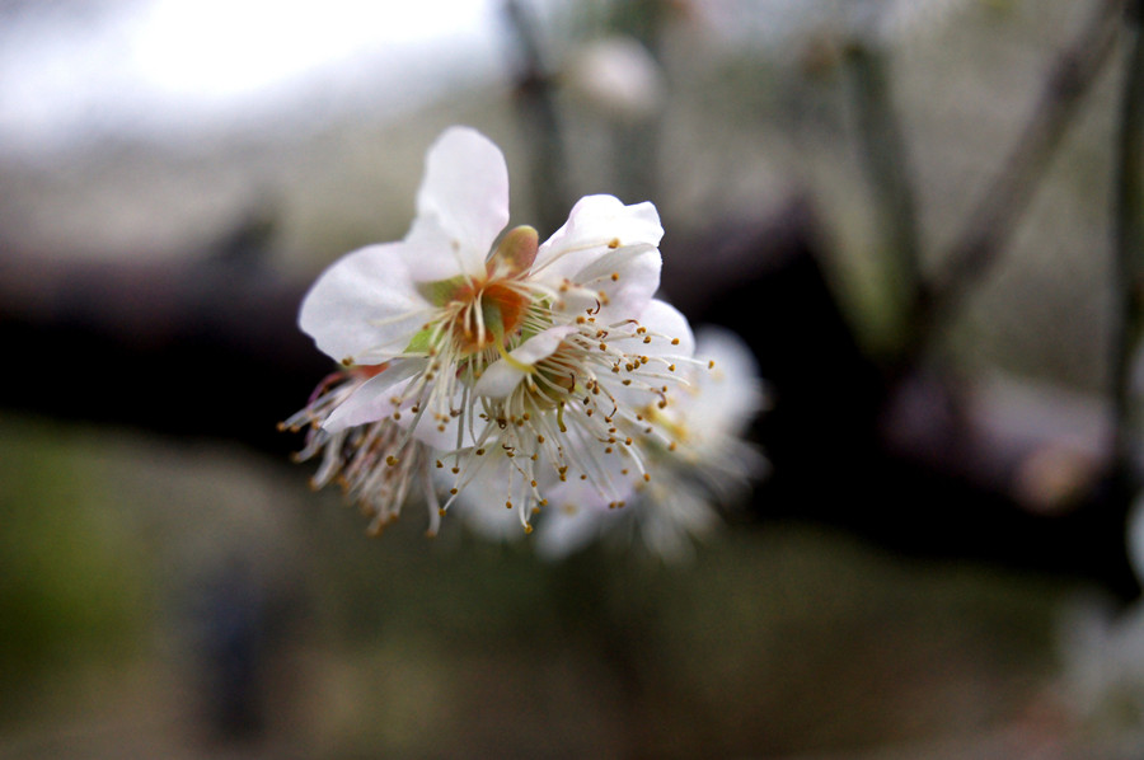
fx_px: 2381
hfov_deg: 27.0
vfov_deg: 18.1
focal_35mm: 75
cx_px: 572
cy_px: 380
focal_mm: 50
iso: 640
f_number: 5.6
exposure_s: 1/160
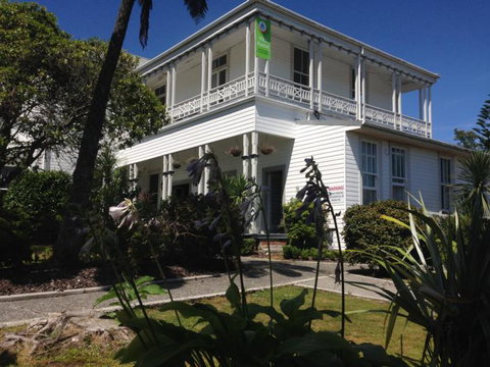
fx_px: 467
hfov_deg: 55.4
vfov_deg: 42.9
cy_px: 184
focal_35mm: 33
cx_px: 245
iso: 50
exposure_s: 1/2262
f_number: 2.4
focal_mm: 4.12
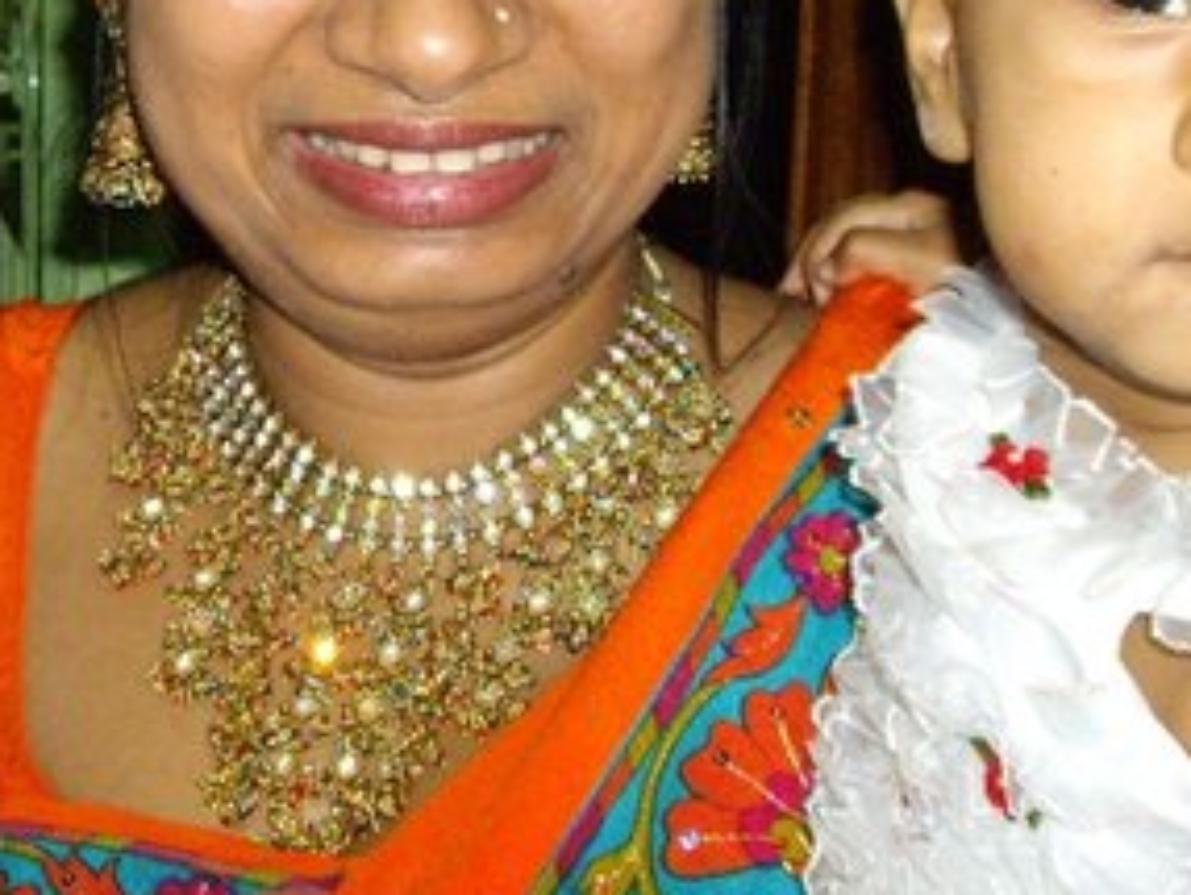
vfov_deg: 17.2
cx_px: 92
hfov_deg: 22.4
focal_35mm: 85
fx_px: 2927
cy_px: 96
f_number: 2.7
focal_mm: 6.2
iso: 400
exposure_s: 1/40
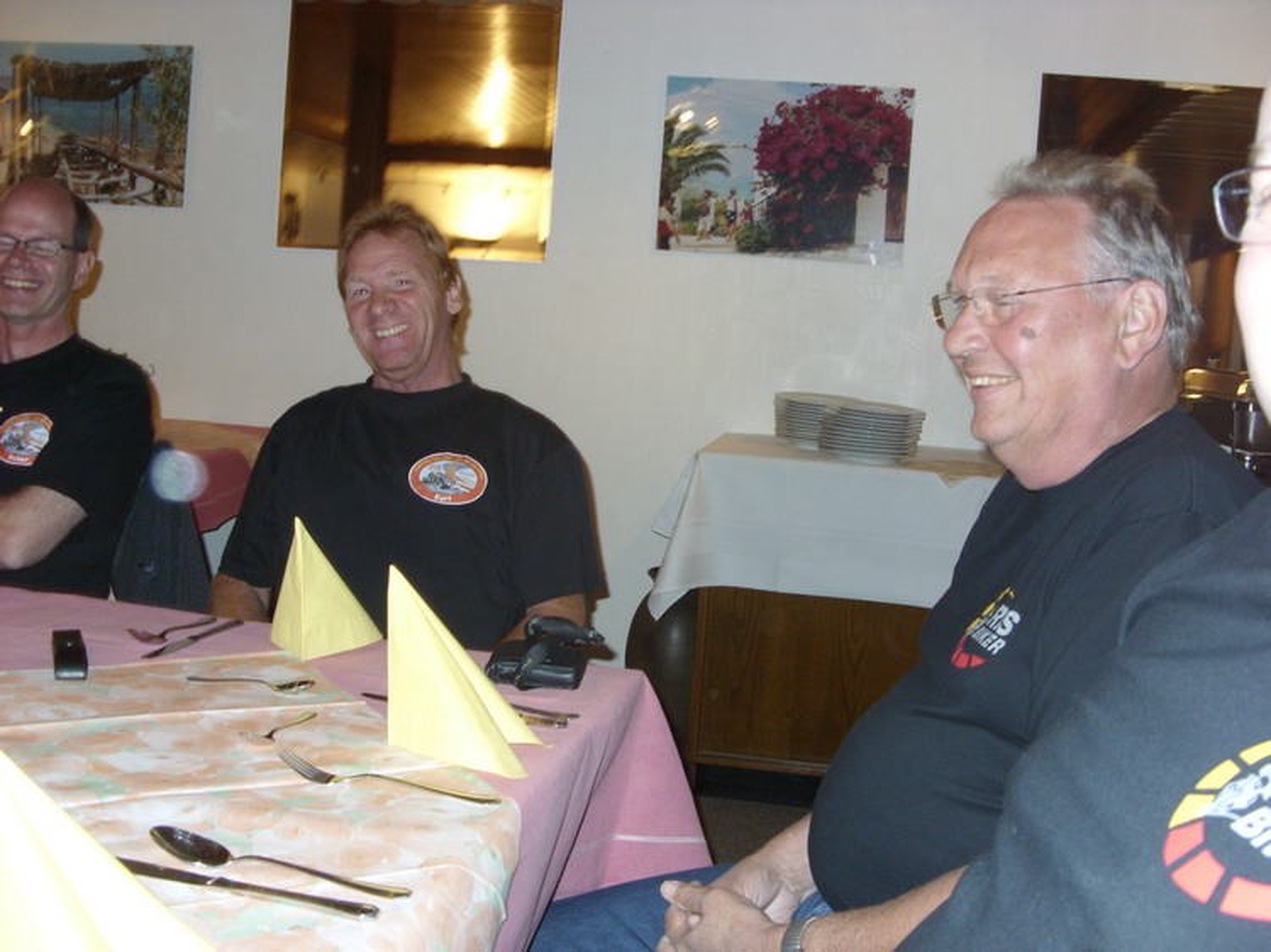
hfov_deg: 49.0
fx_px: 1395
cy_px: 476
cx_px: 636
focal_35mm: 38
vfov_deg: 37.7
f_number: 2.8
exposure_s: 1/30
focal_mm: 6.3
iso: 200
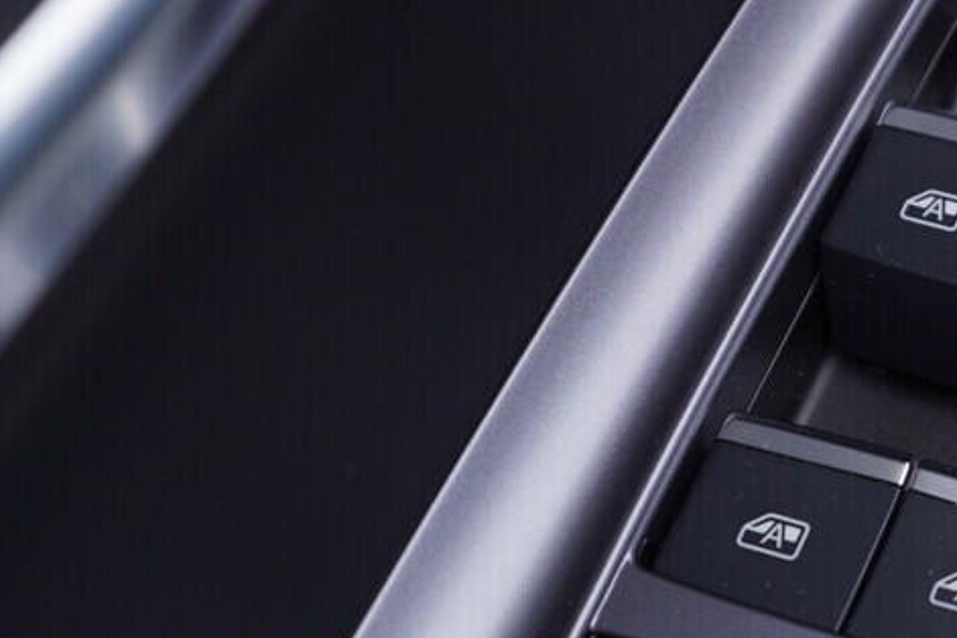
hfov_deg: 16.8
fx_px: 2924
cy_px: 175
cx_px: 1443
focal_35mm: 110
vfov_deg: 12.4
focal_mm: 24
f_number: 3.5
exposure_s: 1/60
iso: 125
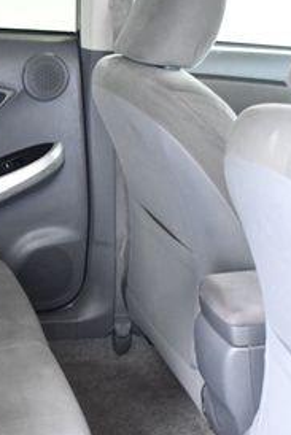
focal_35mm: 63
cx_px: -49
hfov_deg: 20.3
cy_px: 294
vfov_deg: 31.6
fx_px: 763
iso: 2500
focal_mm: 18
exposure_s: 1/25
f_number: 3.5
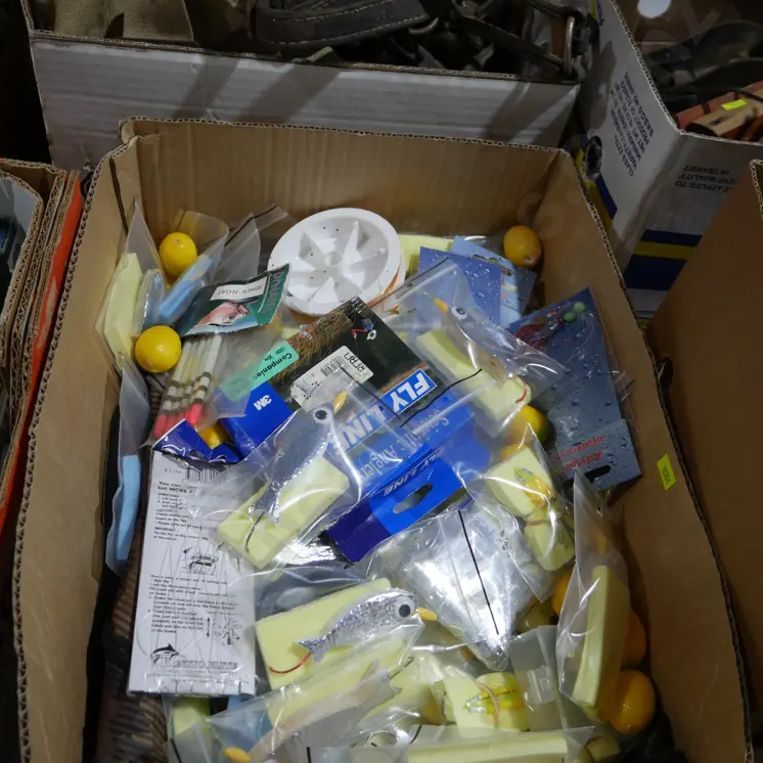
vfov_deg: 48.4
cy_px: 419
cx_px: 386
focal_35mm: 34
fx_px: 848
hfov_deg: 48.4
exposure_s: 1/100
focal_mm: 14
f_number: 3.5
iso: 200
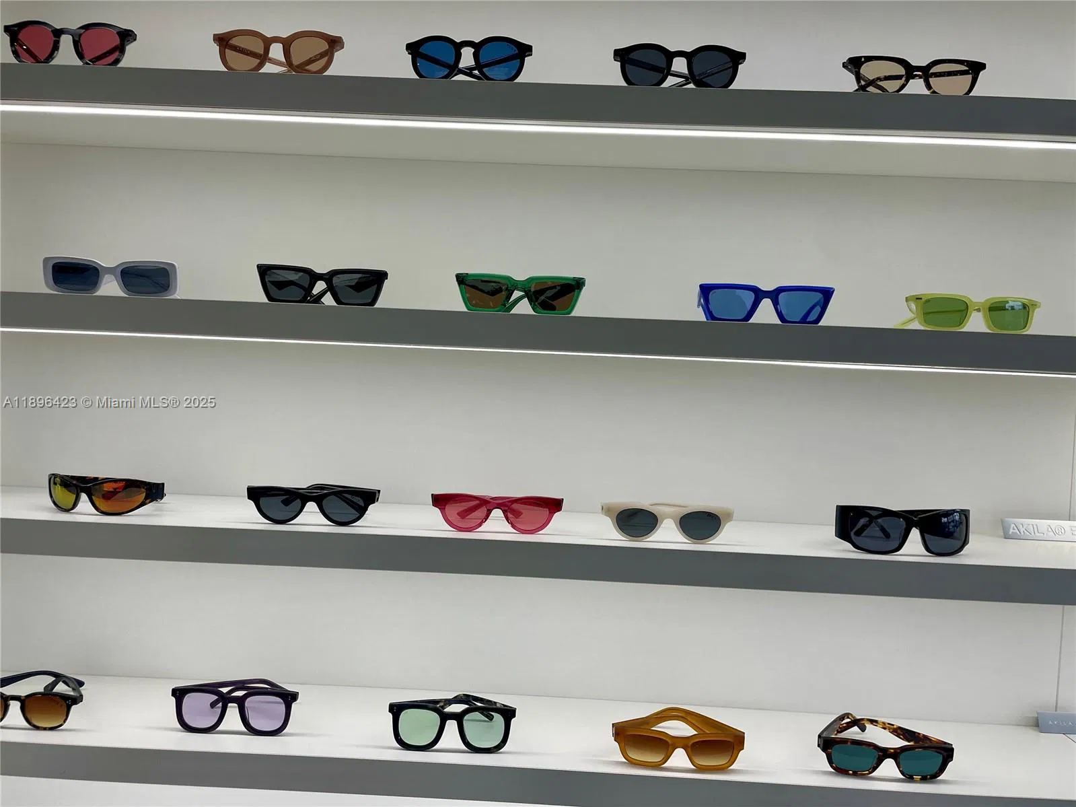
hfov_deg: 67.3
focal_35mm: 26
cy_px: 404
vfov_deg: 53.1
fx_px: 808
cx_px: 538
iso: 32
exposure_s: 1/63
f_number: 1.6
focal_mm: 4.2
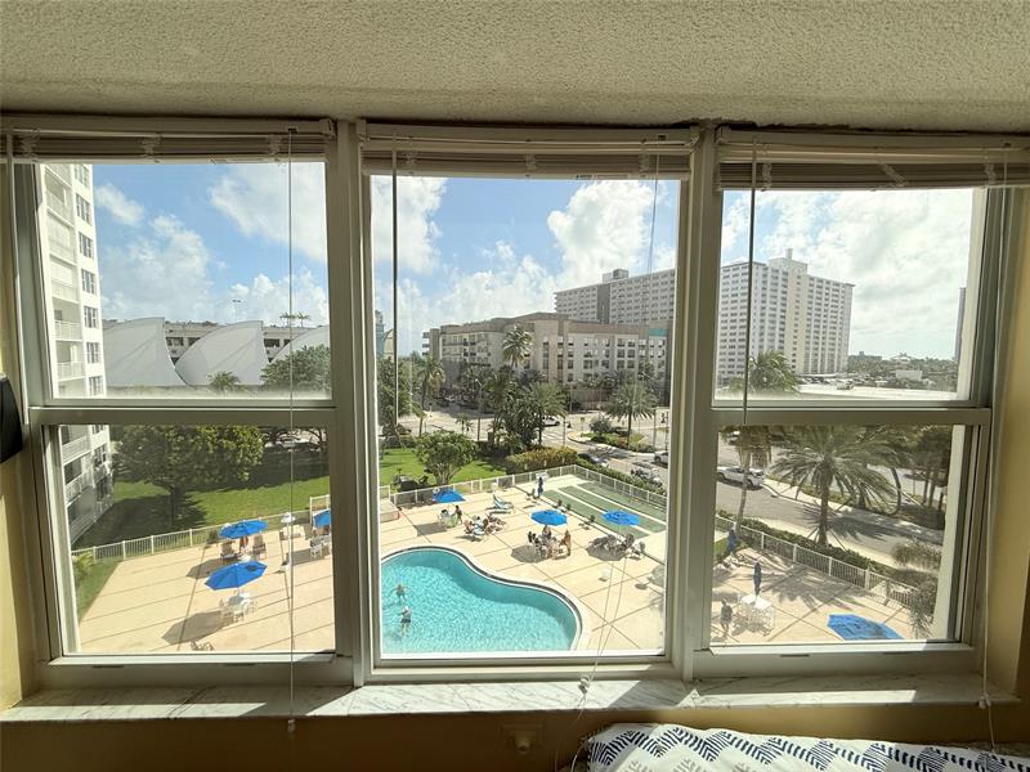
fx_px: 417
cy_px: 386
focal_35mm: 14
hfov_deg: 102.1
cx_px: 515
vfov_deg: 85.7
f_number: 2.2
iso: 50
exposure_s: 1/1211
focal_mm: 2.22
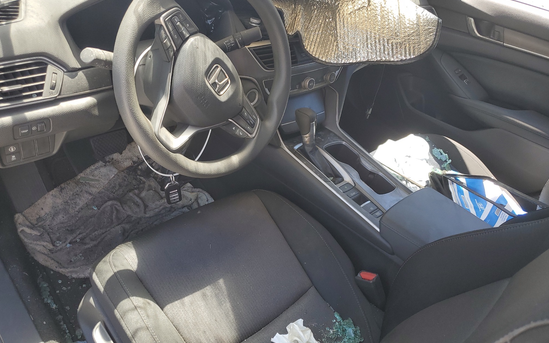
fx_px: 419
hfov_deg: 66.5
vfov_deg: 44.5
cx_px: 275
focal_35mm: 28
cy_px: 158
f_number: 1.5
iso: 50
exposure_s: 1/286
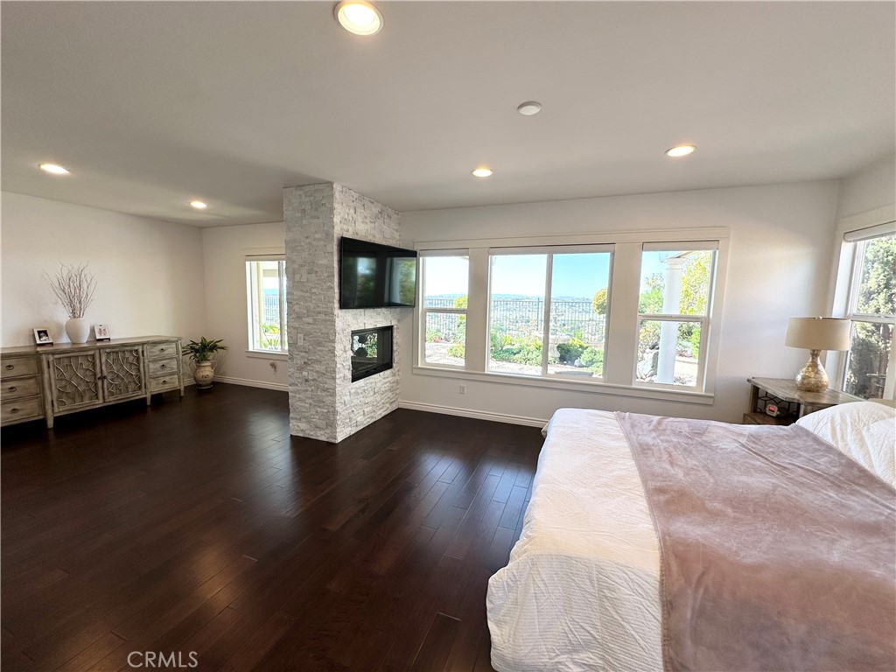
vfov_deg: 85.7
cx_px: 448
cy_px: 336
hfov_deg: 102.1
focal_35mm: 14
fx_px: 362
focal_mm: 2.22
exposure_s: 1/145
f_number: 2.2
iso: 40
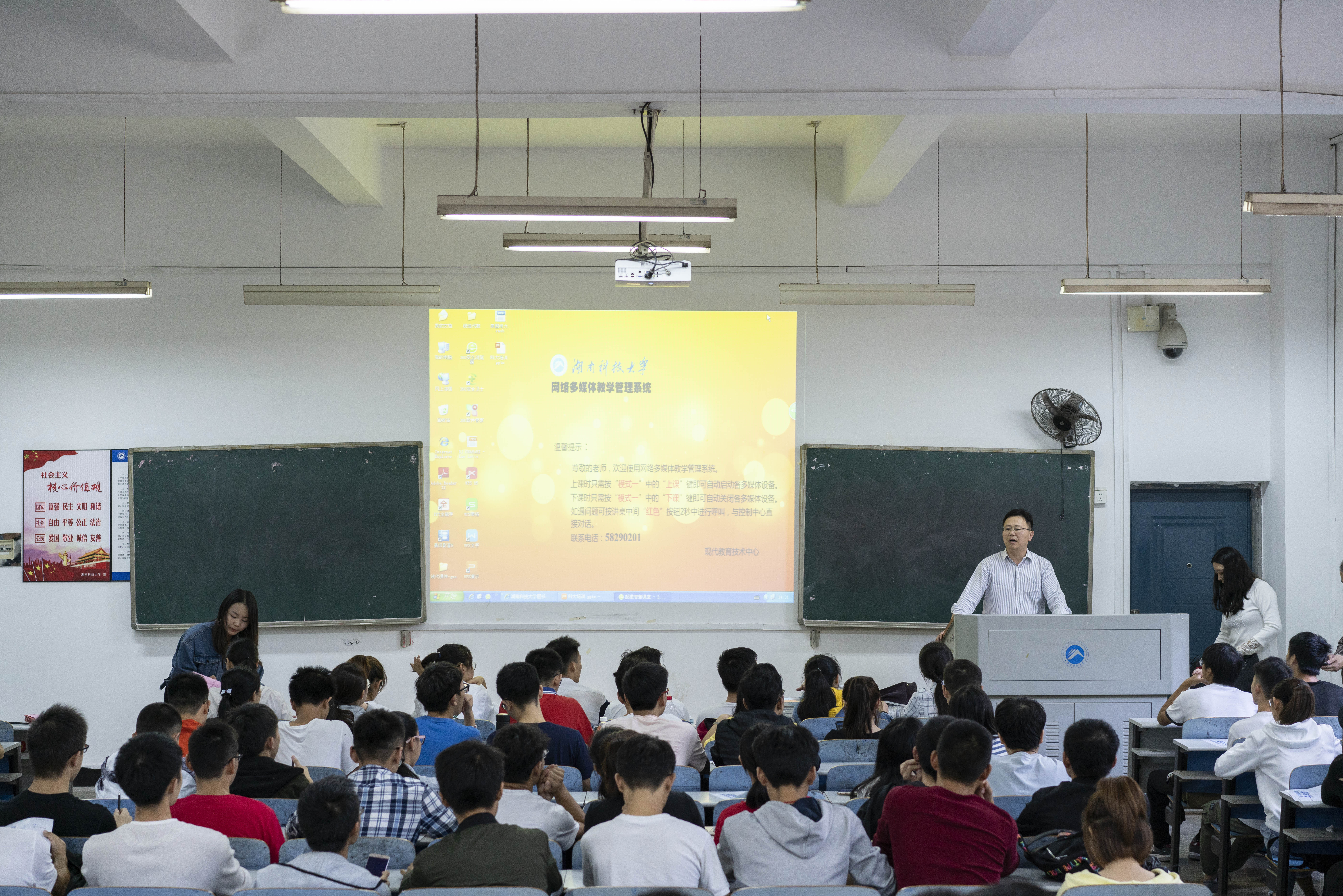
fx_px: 2052
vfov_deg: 24.6
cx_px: 672
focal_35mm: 55
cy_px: 448
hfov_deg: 36.2
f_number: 4
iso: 800
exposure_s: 1/200
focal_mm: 55
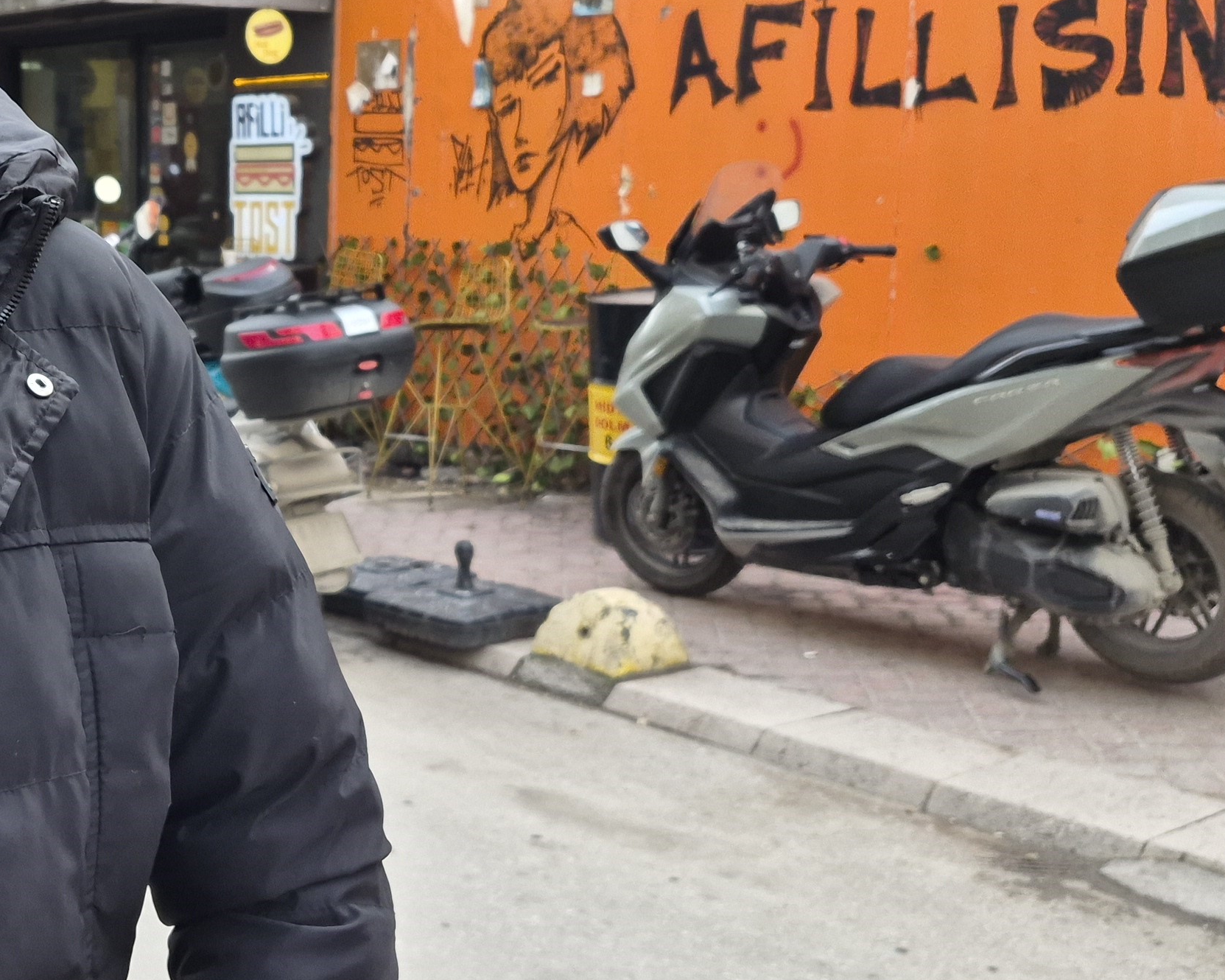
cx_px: 33
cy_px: 377
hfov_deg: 32.3
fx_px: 1958
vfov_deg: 28.0
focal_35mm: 54
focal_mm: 5.4
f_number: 1.8
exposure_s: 1/1940
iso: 80
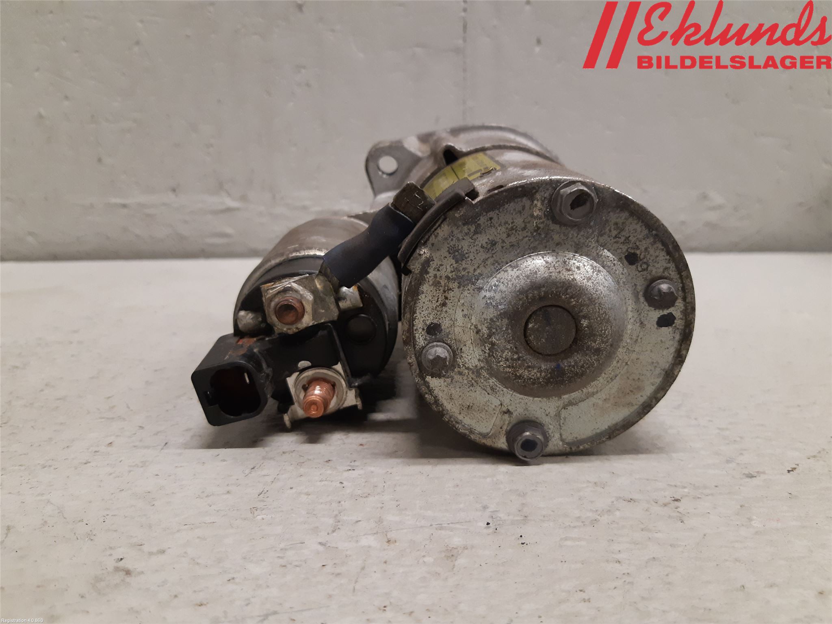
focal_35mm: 26
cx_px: 416
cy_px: 312
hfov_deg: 67.3
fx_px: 625
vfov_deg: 53.1
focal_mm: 3.93
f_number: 1.7
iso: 200
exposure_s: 1/50
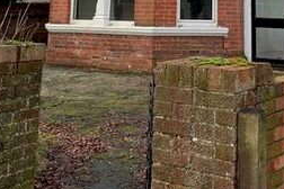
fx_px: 592
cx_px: 198
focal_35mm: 75
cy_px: -86
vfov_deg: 16.7
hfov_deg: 26.8
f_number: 1.8
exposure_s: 1/656
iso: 25
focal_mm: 4.25
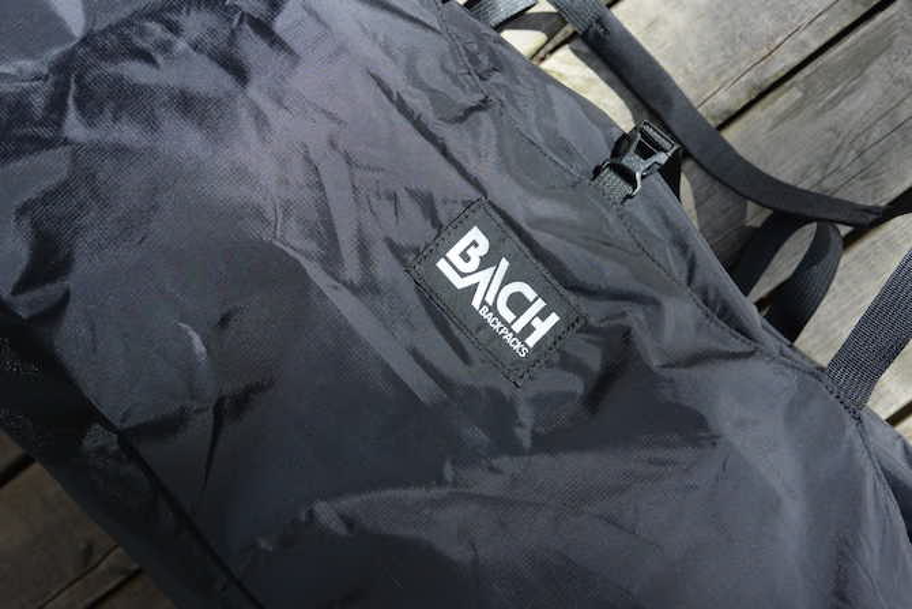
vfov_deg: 30.5
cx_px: 456
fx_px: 1115
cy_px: 304
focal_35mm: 44
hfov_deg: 44.5
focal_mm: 16.6
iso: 200
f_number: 4.2
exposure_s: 1/320
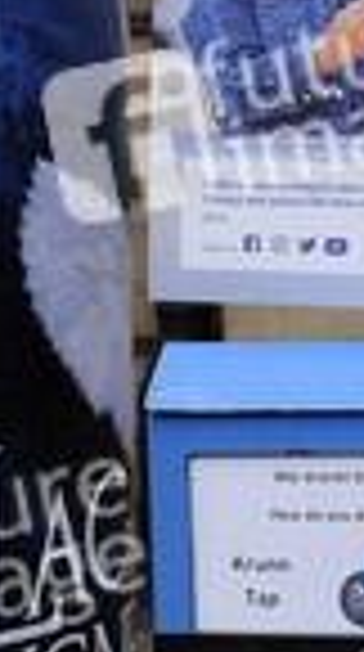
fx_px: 2001
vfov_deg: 18.5
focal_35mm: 116
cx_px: 407
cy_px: 342
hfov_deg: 10.3
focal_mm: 40
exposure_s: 1/125
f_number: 5.6
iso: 500
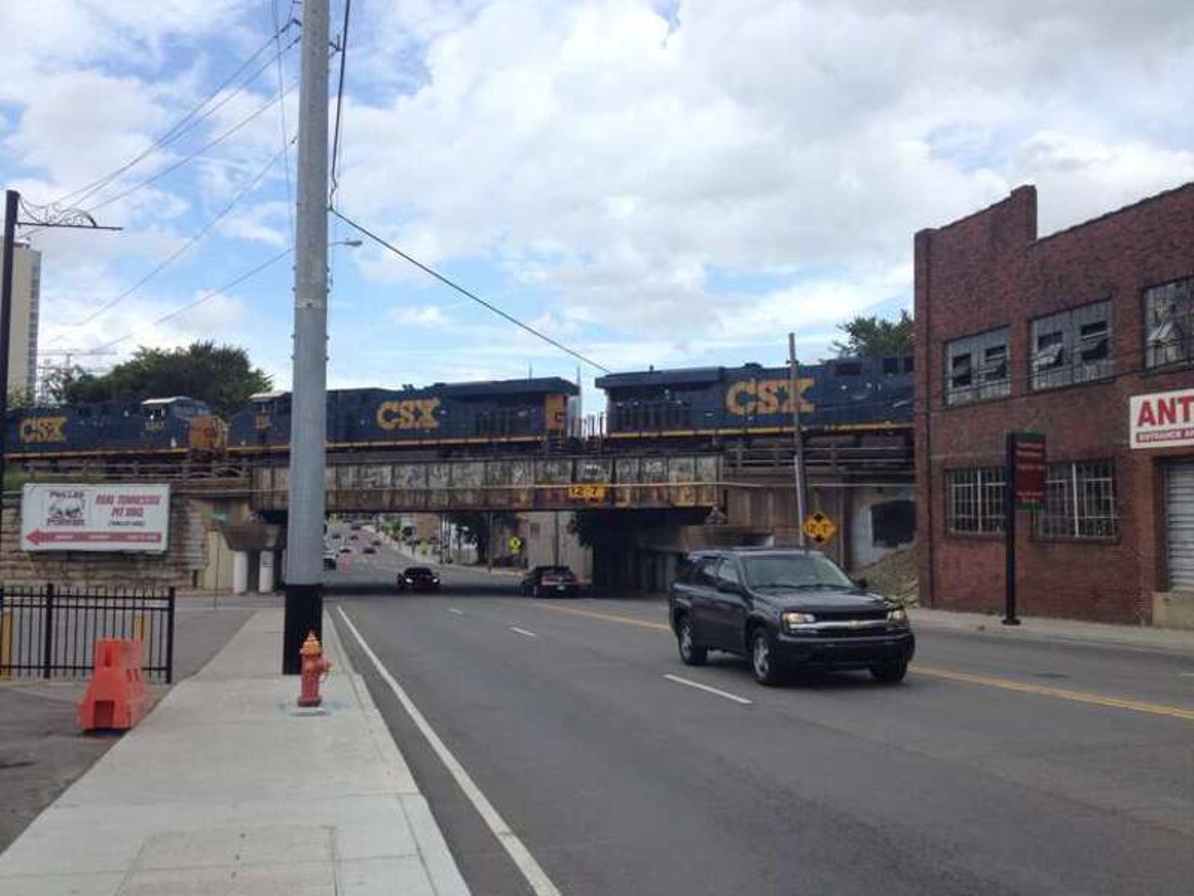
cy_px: 448
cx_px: 597
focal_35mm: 35
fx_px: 1207
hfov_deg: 52.6
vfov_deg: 40.7
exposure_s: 1/1227
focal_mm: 4.28
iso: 50
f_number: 2.4
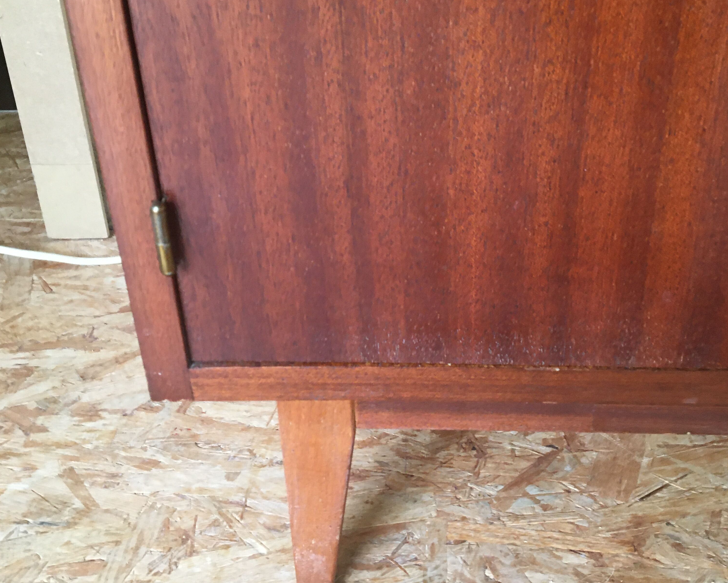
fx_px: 819
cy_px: 280
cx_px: 364
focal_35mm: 38
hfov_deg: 47.9
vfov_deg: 39.2
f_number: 2.2
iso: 160
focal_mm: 4.15
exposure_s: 1/33
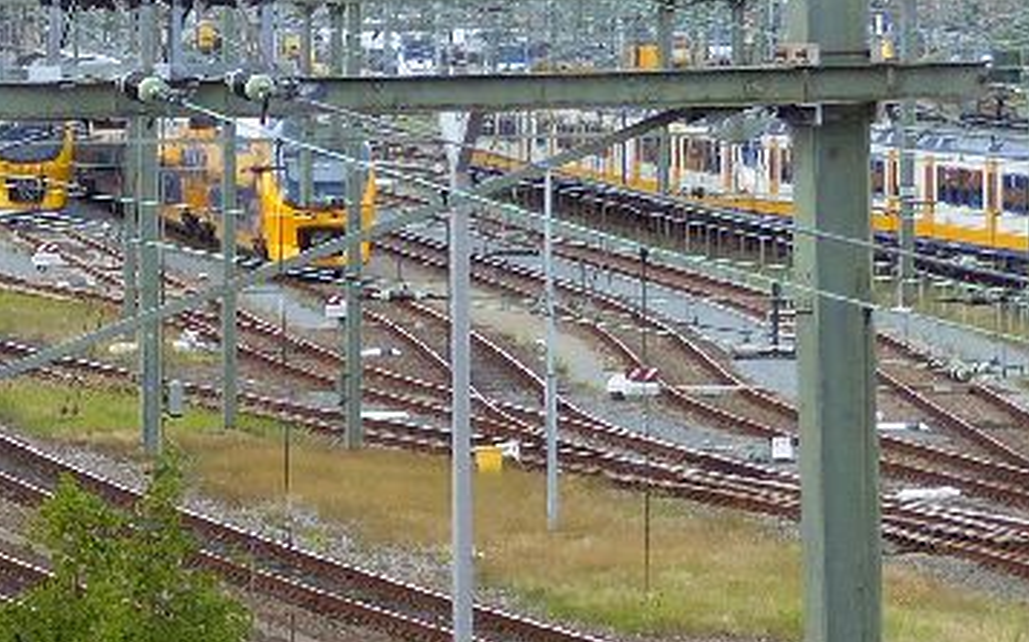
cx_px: -259
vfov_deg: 3.5
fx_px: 10403
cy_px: 1077
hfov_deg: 5.6
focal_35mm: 371
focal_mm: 18.7
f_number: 2.8
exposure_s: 1/500
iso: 100
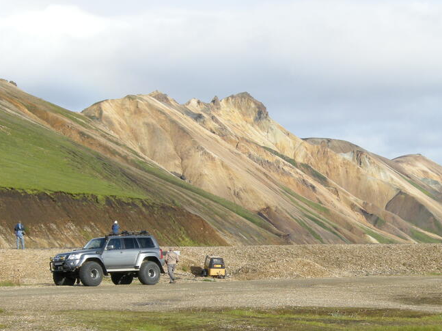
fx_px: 1213
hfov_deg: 20.6
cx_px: 301
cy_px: 250
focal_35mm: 95
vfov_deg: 15.5
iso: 100
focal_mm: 12.9
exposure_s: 1/276
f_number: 5.5
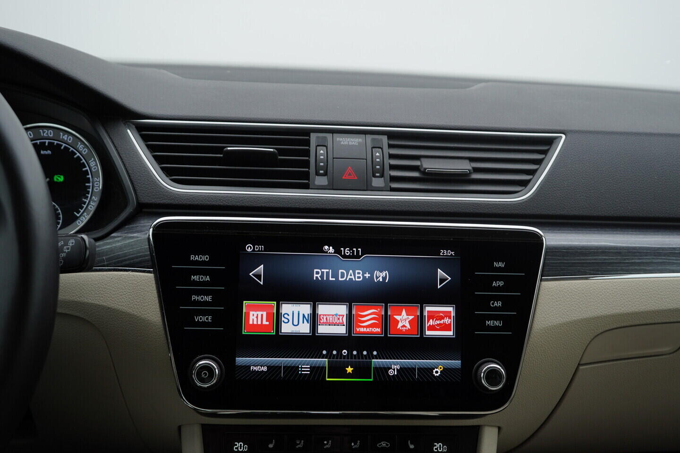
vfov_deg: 36.9
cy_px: 226
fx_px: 680
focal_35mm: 36
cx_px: 340
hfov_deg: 53.1
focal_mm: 24
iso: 125
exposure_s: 1/80
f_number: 4
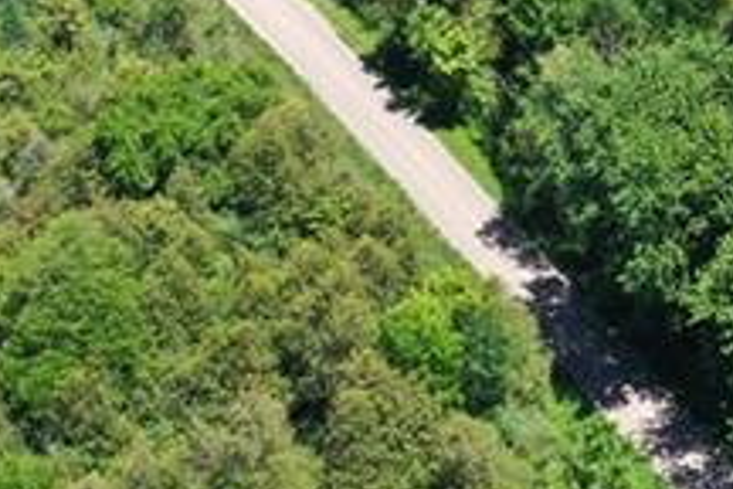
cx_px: 1123
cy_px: -452
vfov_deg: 9.7
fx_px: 2708
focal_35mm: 133
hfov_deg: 14.3
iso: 100
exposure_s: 1/240
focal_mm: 10.26
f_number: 5.6
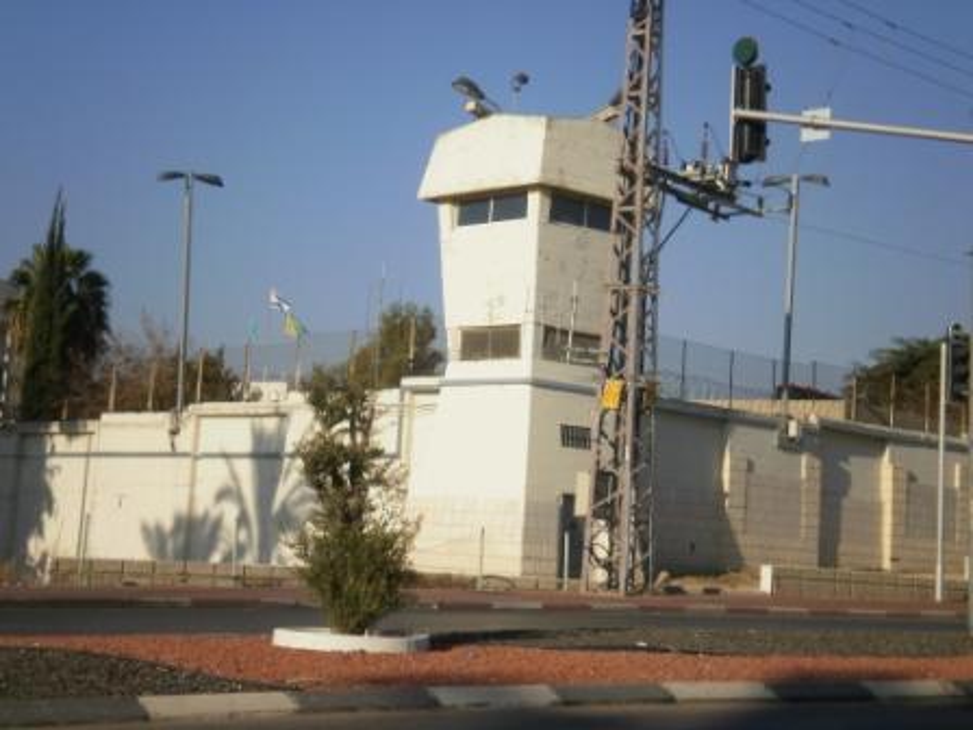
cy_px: 365
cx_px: 486
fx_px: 1799
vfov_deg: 22.9
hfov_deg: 30.3
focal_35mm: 64
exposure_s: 1/160
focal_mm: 11.3
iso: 100
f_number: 13
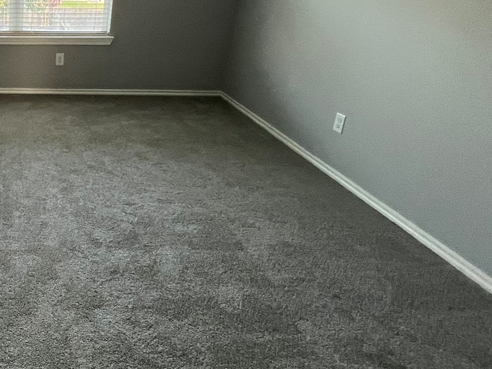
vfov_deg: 45.5
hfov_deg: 48.1
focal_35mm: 30
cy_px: 100
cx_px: -13
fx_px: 427
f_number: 1.8
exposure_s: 1/60
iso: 250
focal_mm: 1.57
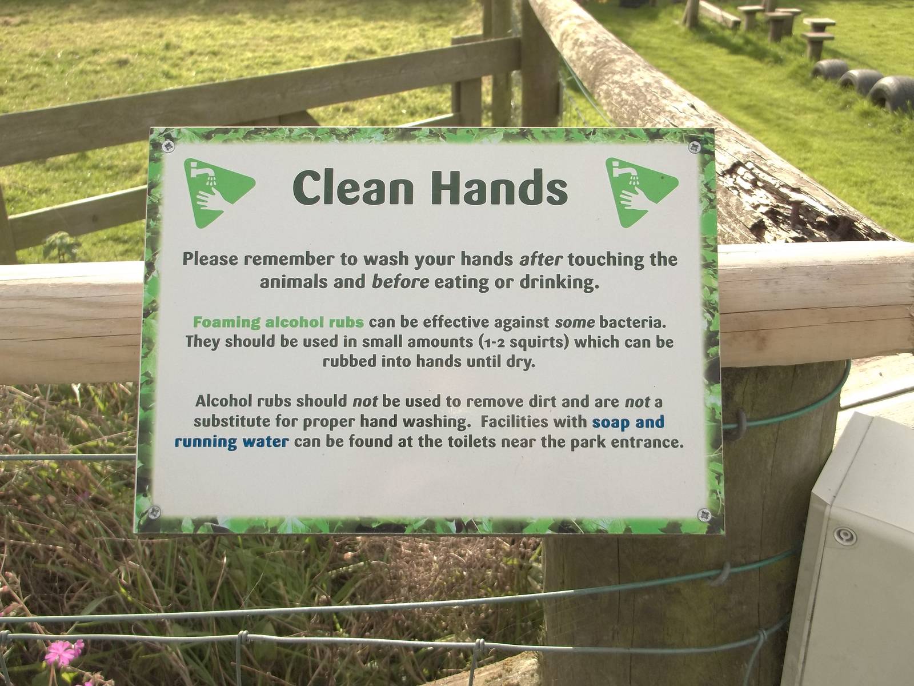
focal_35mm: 33
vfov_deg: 42.9
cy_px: 343
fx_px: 871
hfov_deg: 55.4
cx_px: 457
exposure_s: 1/500
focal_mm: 5.9
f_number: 3.3
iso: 80
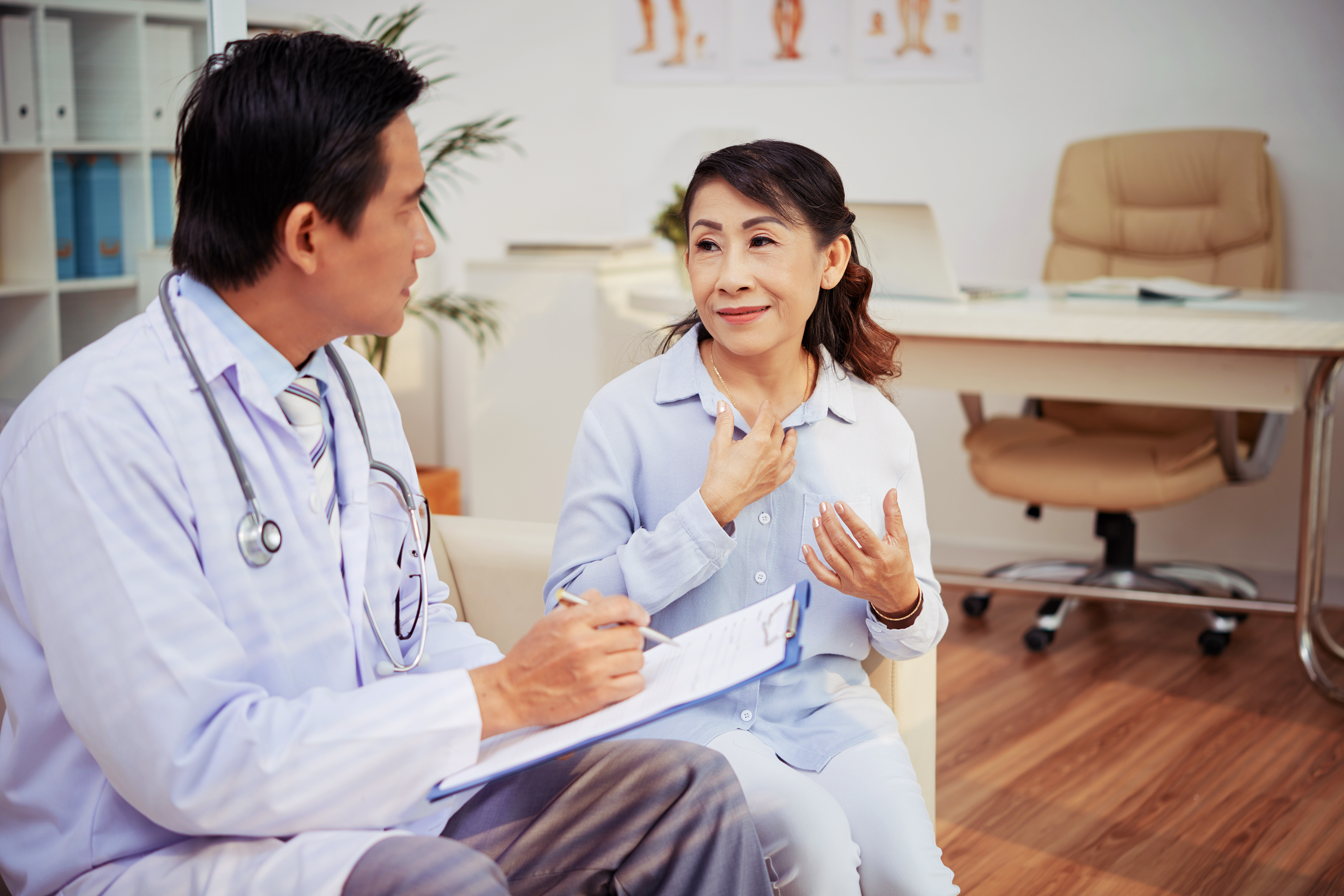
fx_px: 2241
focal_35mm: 60
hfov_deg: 33.4
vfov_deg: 22.6
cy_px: 448
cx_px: 672
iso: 71
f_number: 2.8
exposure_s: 1/250
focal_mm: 60
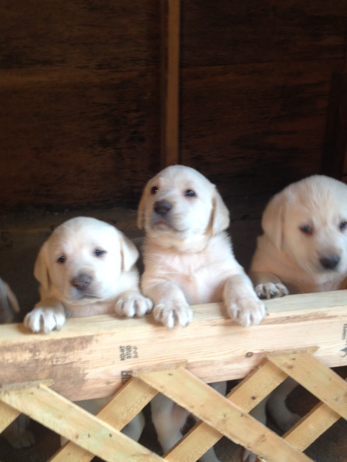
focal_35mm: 47
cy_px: 244
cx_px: 199
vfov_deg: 40.4
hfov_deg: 30.8
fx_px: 628
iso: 64
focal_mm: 4.28
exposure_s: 1/20
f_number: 2.4
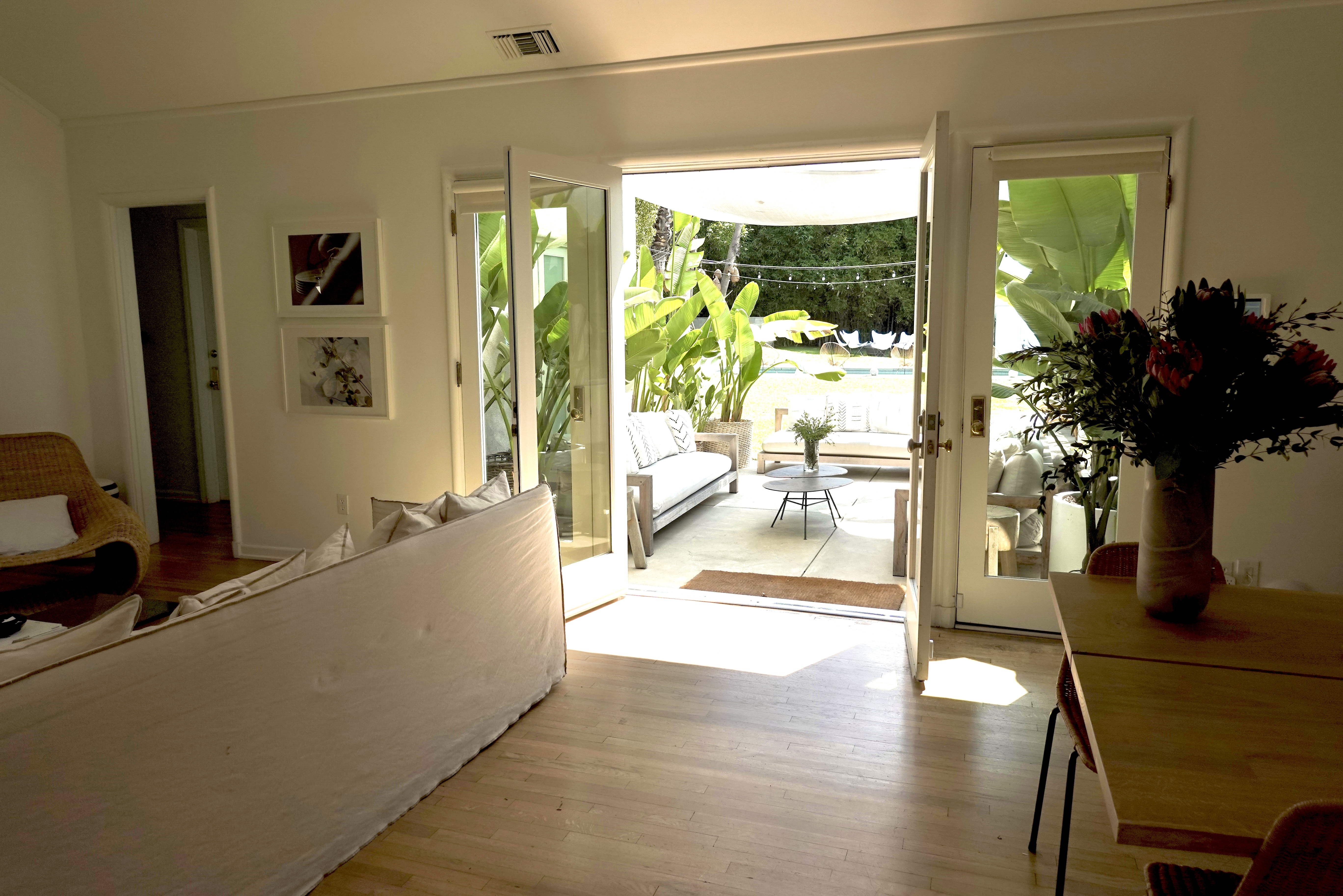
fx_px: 895
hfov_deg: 73.7
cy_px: 448
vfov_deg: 53.1
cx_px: 672
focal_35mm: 24
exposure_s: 1/500
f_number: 3.2
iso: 160
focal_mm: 9
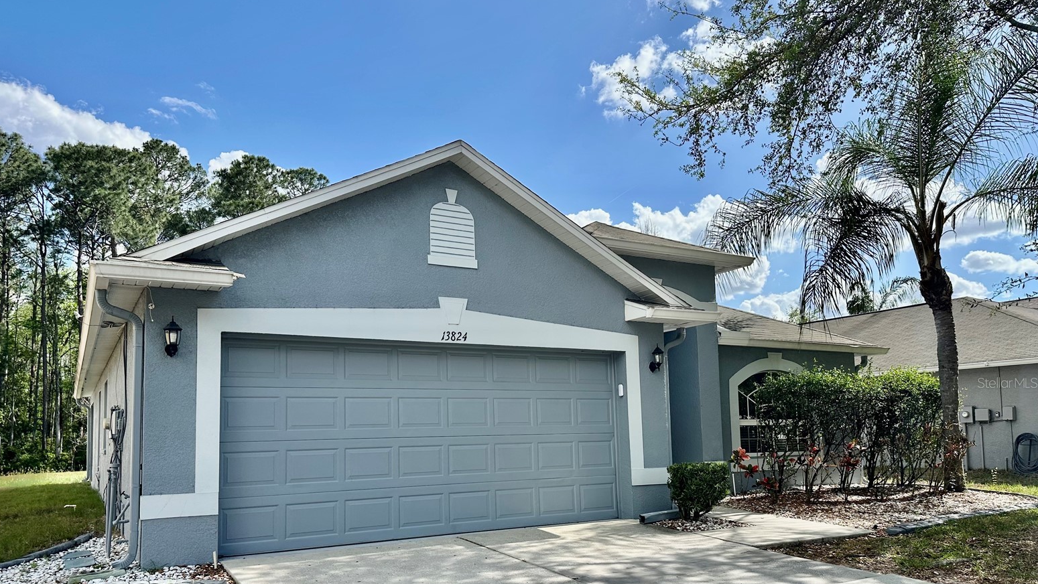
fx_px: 743
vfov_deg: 42.4
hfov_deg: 69.8
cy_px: 382
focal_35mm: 27
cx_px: 505
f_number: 1.78
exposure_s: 1/3597
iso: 80
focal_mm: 6.86
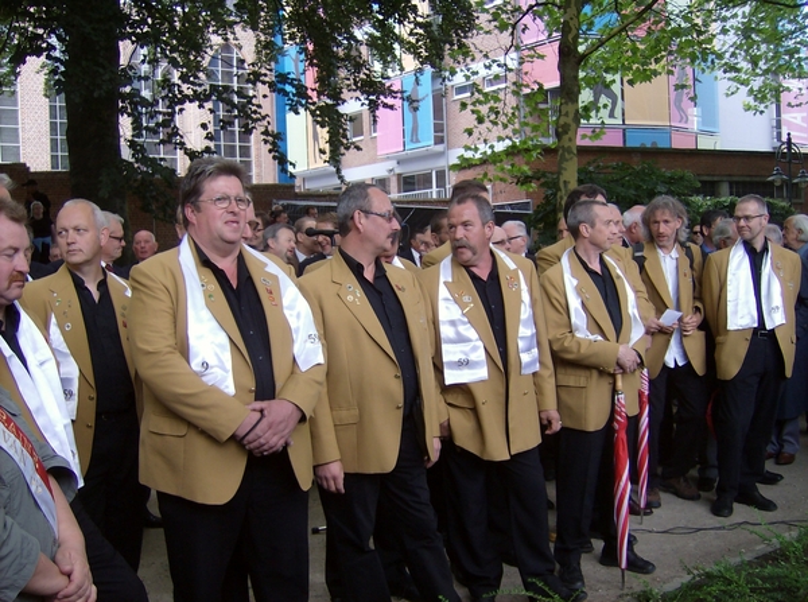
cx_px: 404
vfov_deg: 39.5
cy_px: 301
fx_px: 838
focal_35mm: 36
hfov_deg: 51.5
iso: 100
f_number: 2.8
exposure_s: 1/70.4
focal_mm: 6
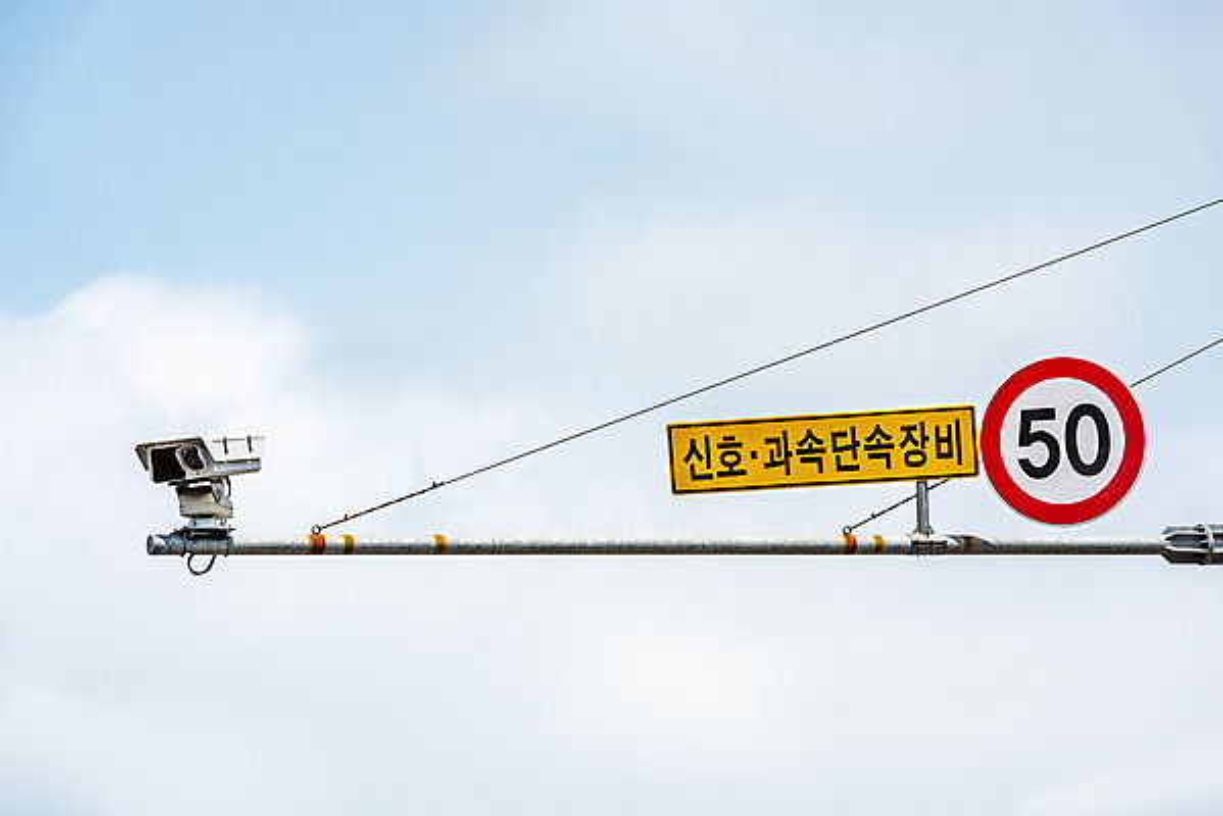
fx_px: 6797
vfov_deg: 6.9
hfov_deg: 10.3
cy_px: 408
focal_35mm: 200
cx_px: 612
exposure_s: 1/250
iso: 200
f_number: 11
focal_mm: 200
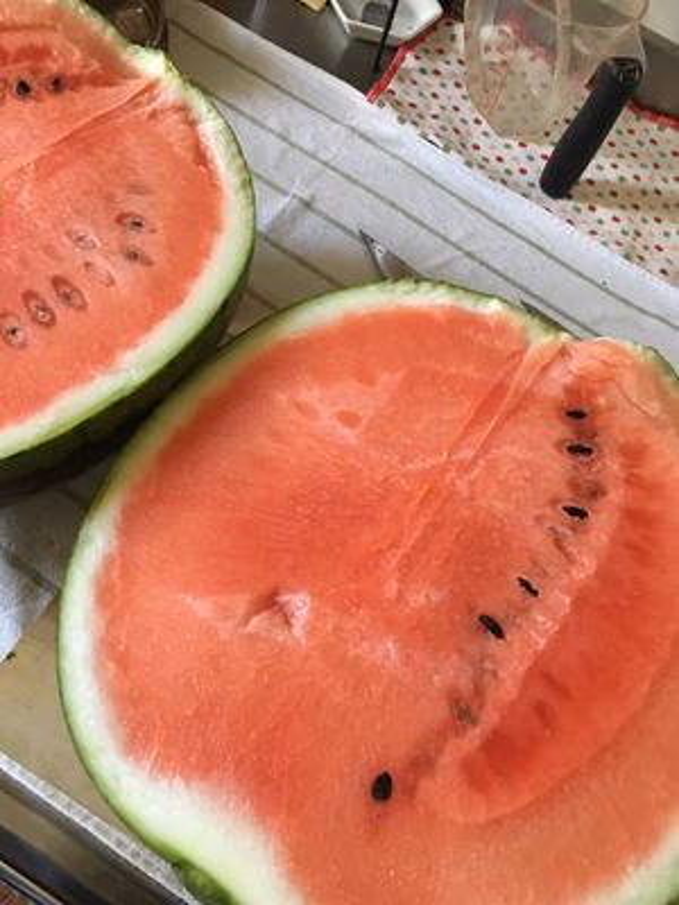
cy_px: 452
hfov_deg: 48.2
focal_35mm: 29
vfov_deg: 61.7
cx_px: 340
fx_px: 758
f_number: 2.2
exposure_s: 1/15
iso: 200
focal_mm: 4.15
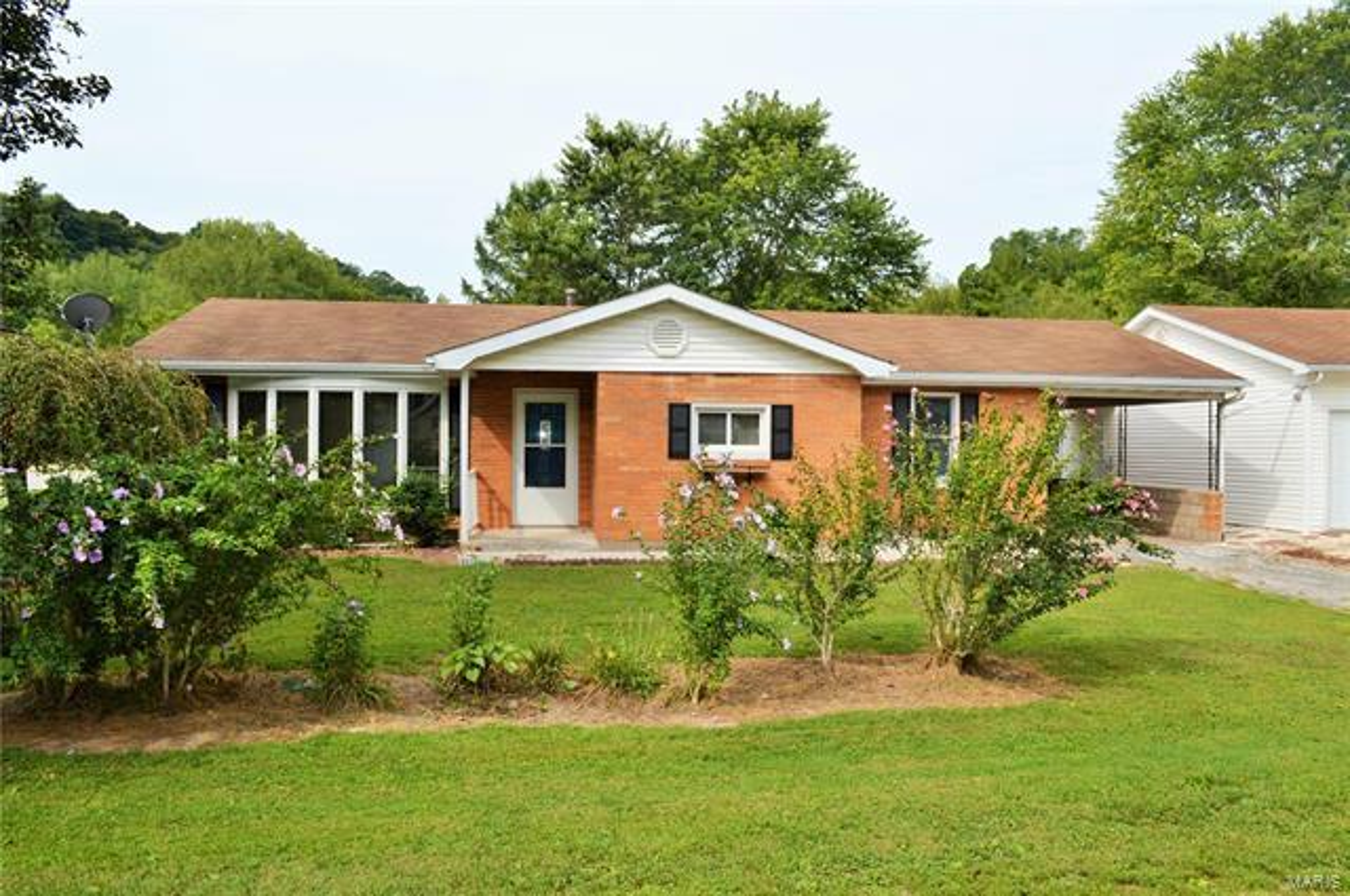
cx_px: 675
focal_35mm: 27
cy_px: 448
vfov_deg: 47.8
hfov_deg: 67.4
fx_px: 1011
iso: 100
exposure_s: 1/200
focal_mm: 18
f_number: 7.1
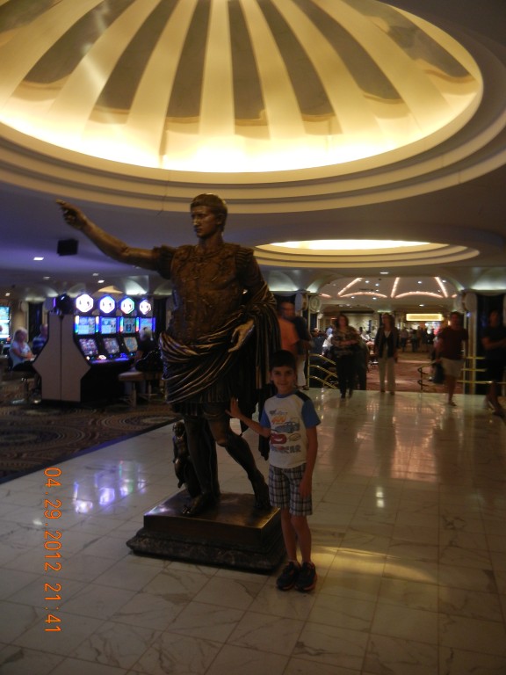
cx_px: 253
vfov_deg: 60.0
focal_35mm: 30
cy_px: 338
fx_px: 585
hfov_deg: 46.8
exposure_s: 1/4.5
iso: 200
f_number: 3.5
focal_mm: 5.4
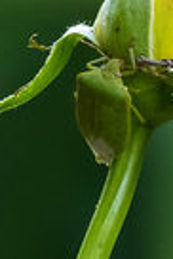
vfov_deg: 2.1
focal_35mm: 994
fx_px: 7146
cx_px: 262
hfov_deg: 1.4
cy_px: 97
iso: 2000
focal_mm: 150
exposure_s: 1/125
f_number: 8
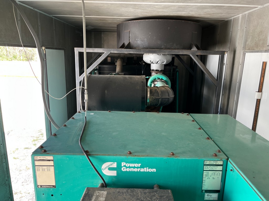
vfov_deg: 53.1
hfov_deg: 67.3
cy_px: 100
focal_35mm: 26
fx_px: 202
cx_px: 134
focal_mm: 5.1
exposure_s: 1/121
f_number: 1.6
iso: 64
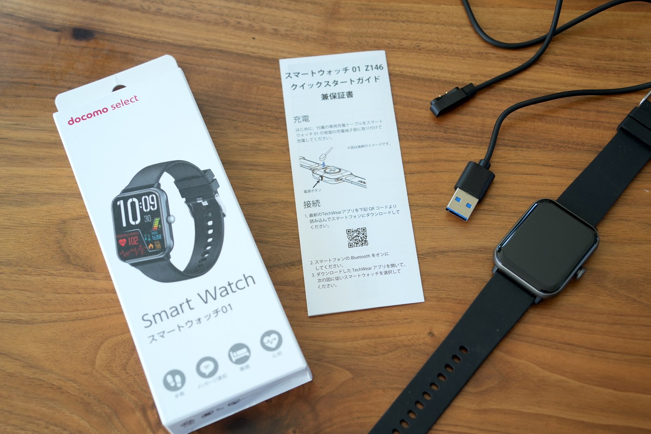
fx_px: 1049
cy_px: 243
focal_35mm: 58
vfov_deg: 23.4
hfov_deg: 34.5
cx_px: 342
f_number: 4.5
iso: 400
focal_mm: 49
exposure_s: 1/80
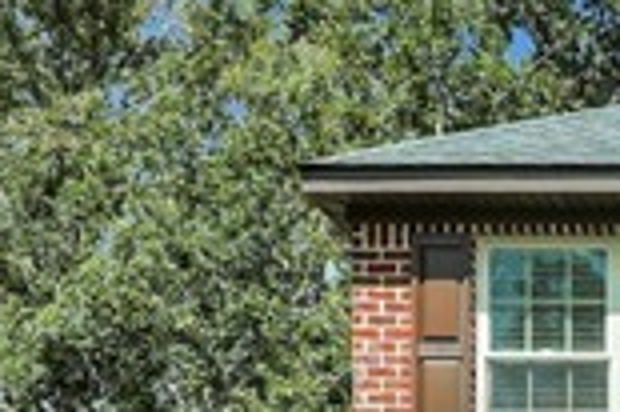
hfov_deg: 15.4
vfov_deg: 11.1
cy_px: 718
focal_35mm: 116
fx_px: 1987
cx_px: 1092
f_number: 9
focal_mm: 16.5
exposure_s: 1/500
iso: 320
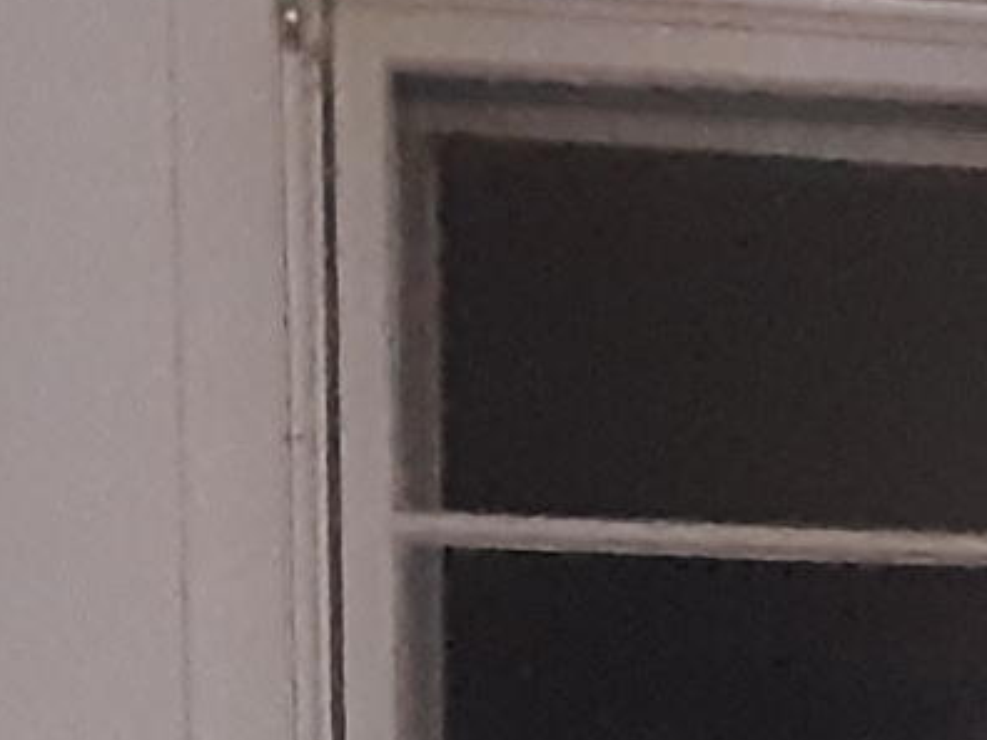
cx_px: 2931
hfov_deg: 8.0
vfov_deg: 6.5
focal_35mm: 212
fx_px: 6045
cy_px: 2088
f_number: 1.7
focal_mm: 3.7
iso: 500
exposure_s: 1/24
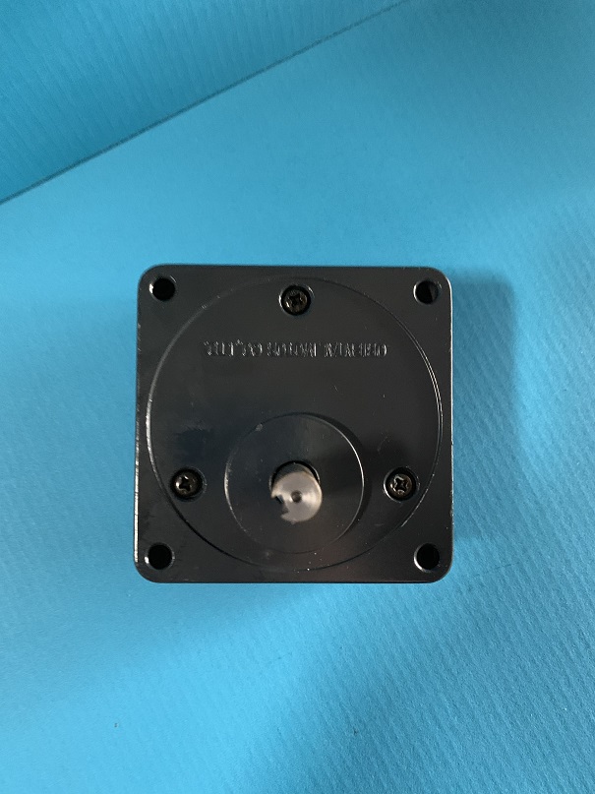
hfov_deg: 53.1
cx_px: 298
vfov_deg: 67.3
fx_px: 596
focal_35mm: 26
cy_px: 397
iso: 500
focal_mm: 4.25
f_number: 1.8
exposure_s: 1/30
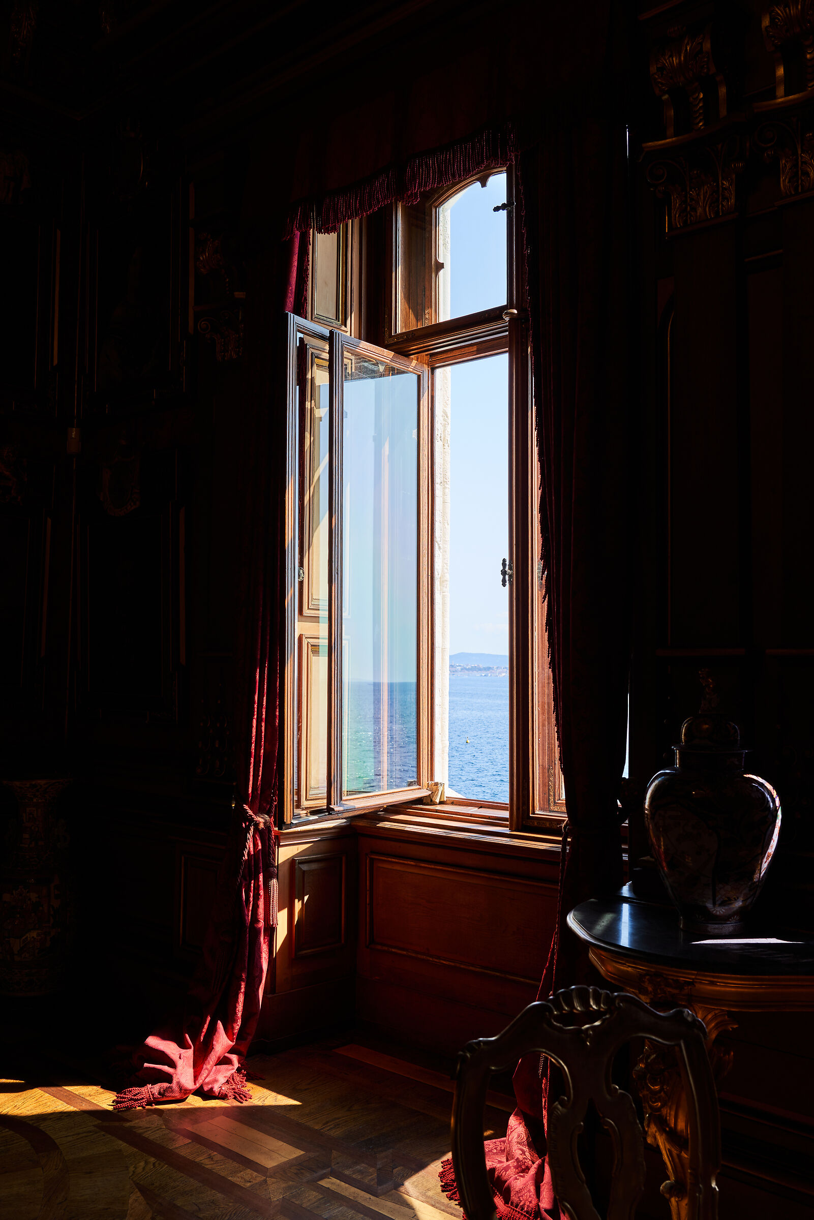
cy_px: 610
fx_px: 1051
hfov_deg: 42.3
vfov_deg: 60.3
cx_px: 407
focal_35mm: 31
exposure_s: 1/80
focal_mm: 31
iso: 100
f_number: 8
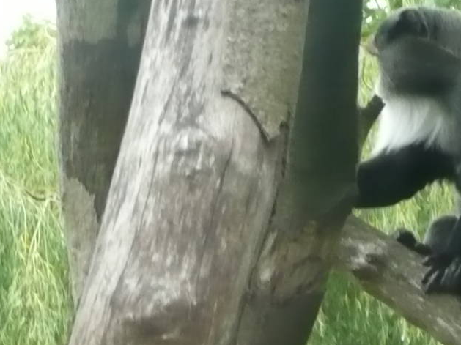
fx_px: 5217
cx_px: 214
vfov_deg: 3.8
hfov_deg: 5.1
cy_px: 314
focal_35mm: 392
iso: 250
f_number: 4.7
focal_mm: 16.9
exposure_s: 1/125
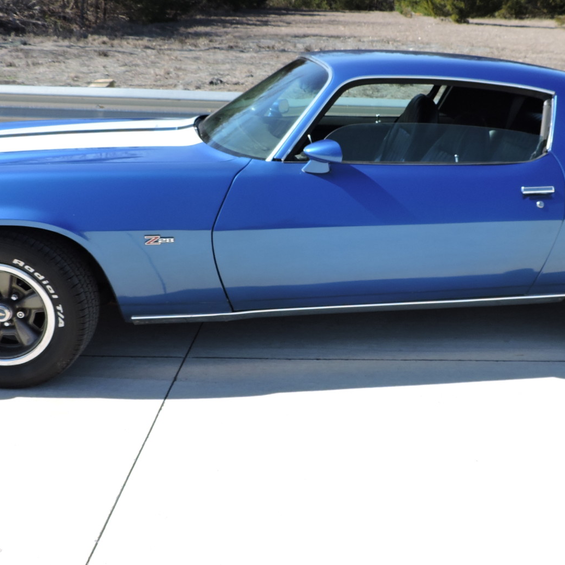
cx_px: 356
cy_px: 245
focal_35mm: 42
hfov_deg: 39.7
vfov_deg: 40.0
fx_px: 776
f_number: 3
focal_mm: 4.3
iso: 100
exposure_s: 1/640
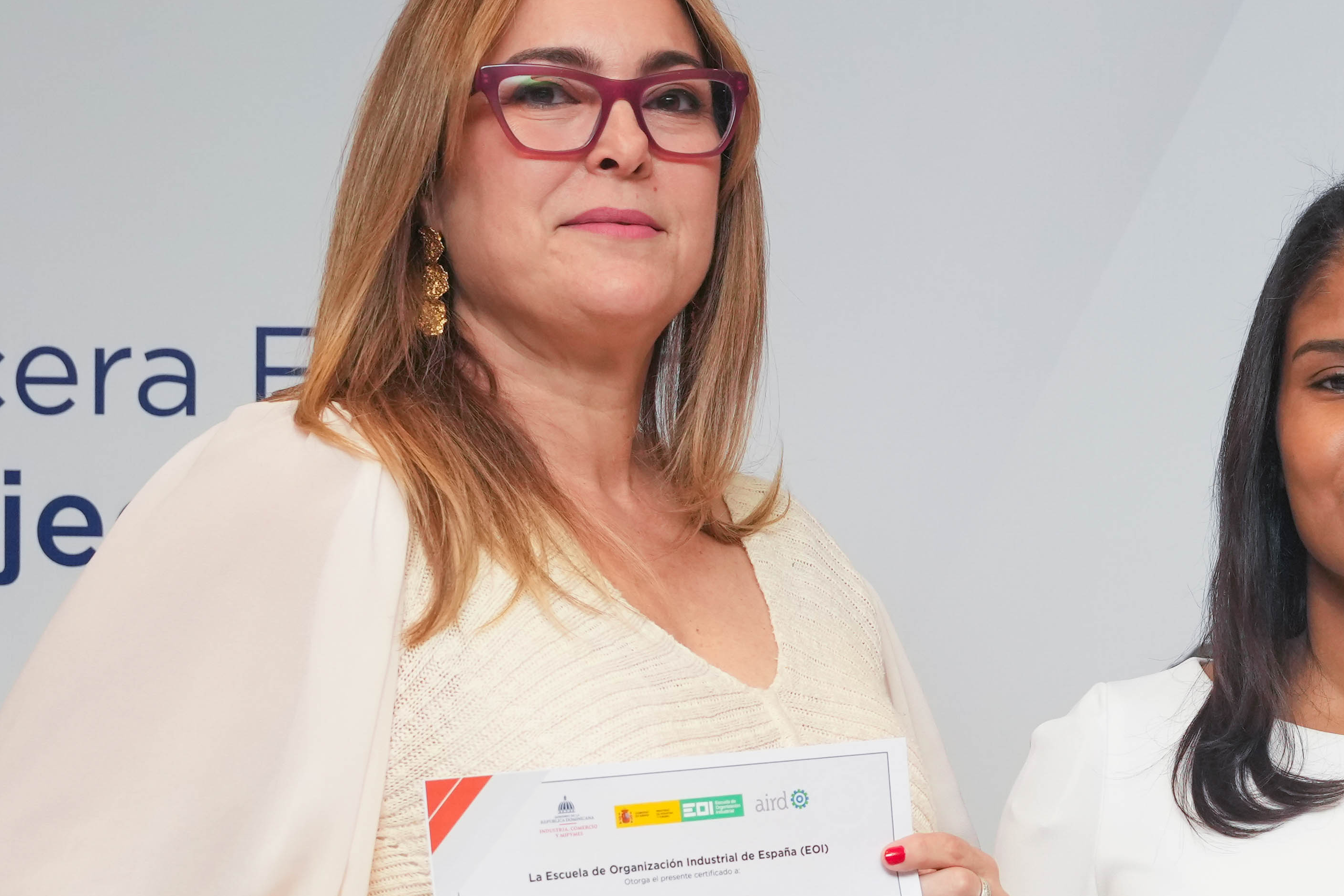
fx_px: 4591
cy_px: 864
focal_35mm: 123
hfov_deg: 16.3
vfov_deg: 11.1
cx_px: 1346
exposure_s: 1/160
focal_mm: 40
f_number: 5
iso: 1000
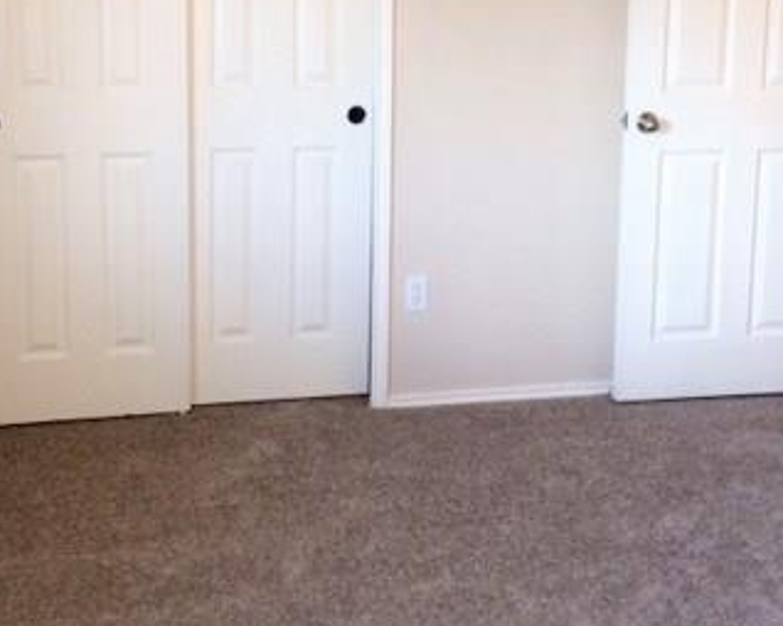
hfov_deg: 33.0
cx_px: 411
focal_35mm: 57
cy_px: 126
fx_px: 1320
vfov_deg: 26.2
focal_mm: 4.15
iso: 80
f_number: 2.2
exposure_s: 1/30
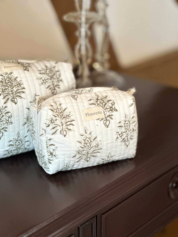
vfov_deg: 25.3
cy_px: 118
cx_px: 89
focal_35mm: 77
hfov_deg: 19.1
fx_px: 528
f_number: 2.8
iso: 400
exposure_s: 1/20
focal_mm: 9
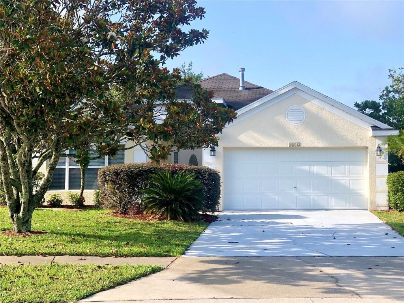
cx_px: 202
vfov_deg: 25.7
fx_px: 665
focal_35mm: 57
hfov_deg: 33.8
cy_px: 152
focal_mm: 6.6
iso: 20
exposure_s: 1/400
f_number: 2.8
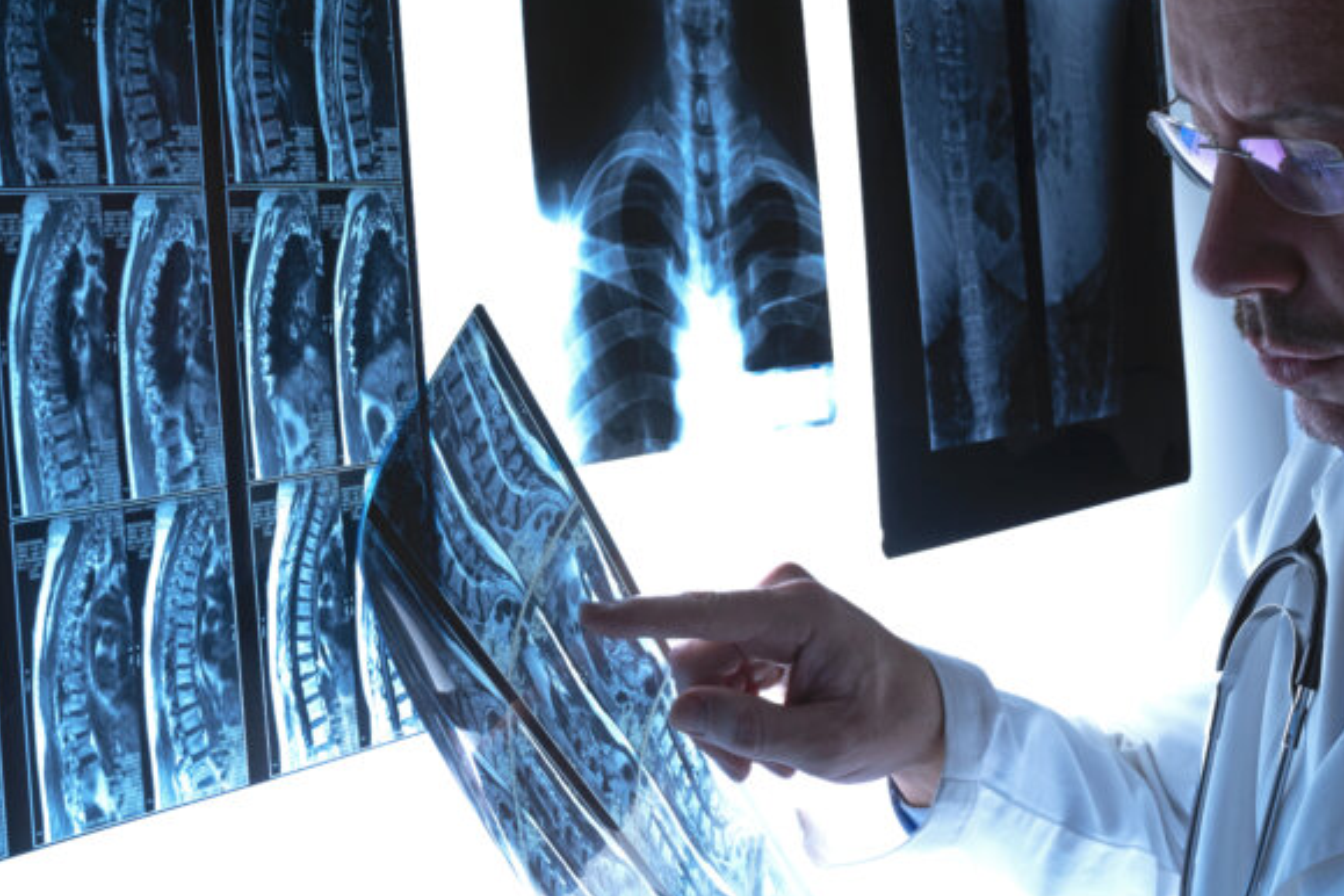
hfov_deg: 27.7
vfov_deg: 18.6
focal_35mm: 73
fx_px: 2725
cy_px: 306
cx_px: 662
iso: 100
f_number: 16
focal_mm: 55
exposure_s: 1/160
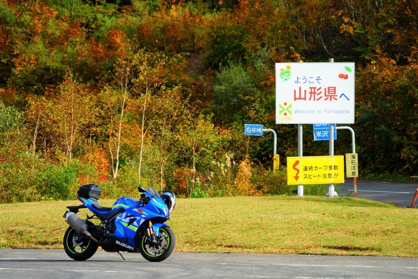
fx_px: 2625
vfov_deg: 6.1
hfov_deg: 9.1
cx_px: 209
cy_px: 140
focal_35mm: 226
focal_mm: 226
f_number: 6.3
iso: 100
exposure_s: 1/250
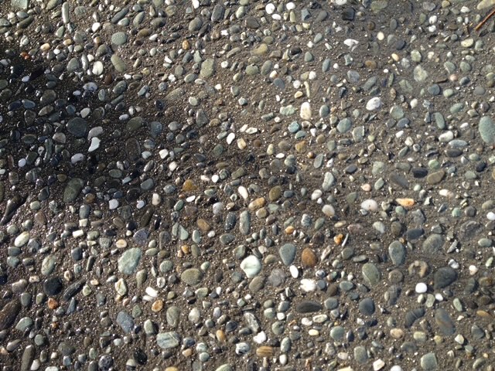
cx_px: 248
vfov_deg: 40.7
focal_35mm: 35
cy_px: 186
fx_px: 500
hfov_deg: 52.6
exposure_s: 1/224
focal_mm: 4.28
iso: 64
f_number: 2.4
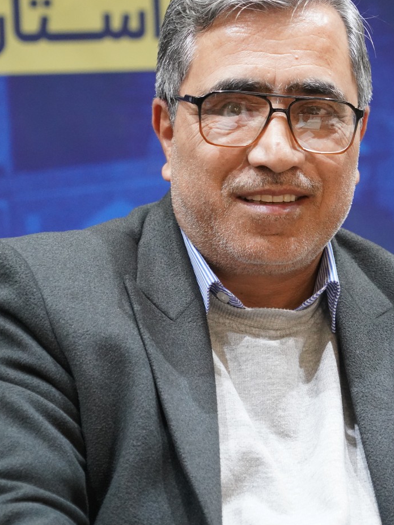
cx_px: 297
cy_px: 231
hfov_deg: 6.3
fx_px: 3595
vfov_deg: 8.4
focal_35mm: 237
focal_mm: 141
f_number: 6.3
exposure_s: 1/160
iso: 6400
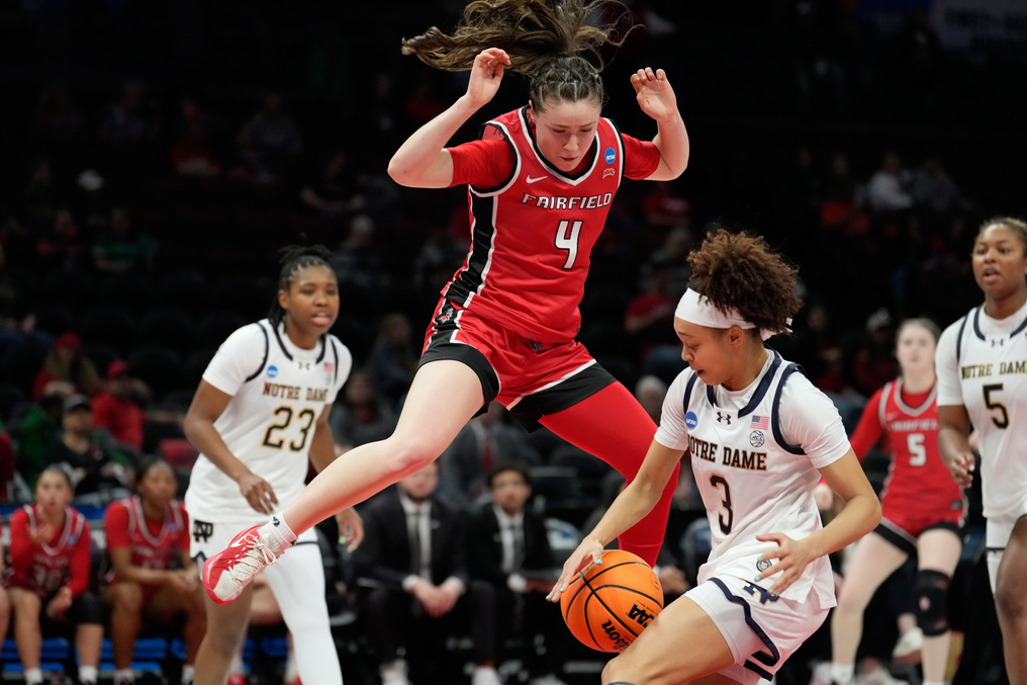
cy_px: 341
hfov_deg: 16.5
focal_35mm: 124
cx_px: 514
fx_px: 3537
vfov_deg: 11.1
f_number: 2.8
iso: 5000
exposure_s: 1/2000
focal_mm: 123
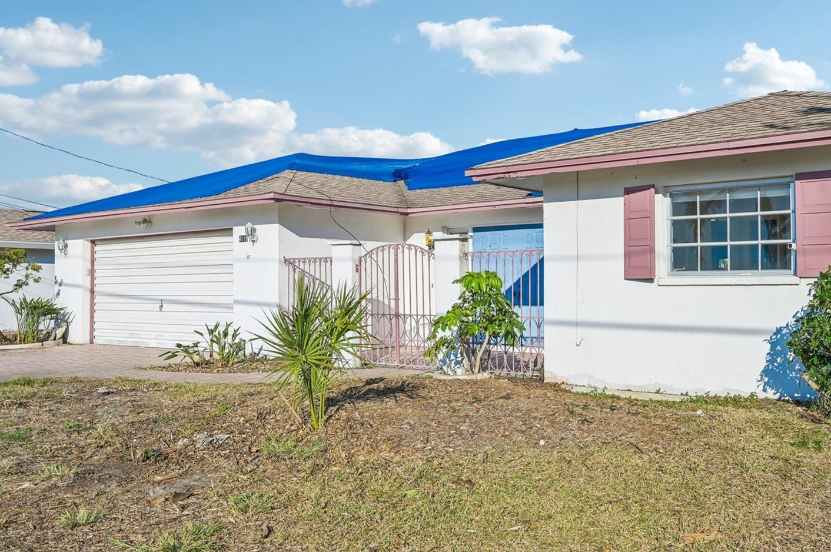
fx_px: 784
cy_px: 259
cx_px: 447
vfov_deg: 38.8
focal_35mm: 34
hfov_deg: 55.8
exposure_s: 1/3200
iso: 400
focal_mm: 30
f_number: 8
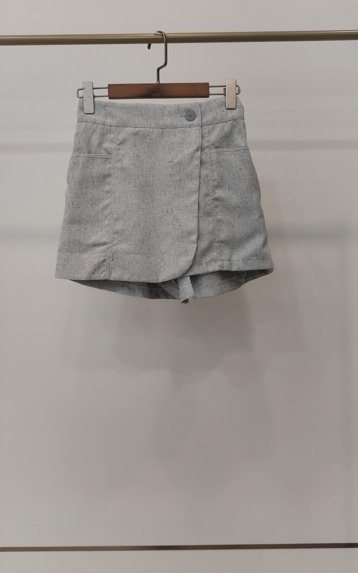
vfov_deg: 61.2
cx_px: 164
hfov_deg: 40.6
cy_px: 287
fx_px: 484
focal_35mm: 31
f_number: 1.8
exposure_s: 1/60
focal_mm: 4.75
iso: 186
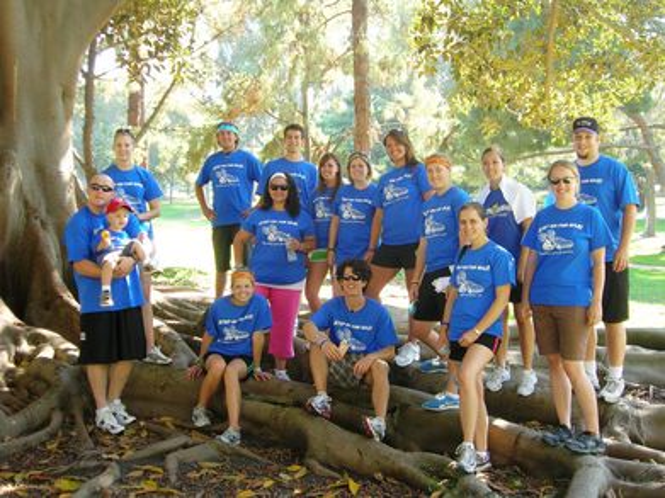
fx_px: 807
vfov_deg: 34.3
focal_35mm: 42
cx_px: 332
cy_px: 249
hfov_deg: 44.8
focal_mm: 7
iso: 53
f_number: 3.1
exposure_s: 1/31.7
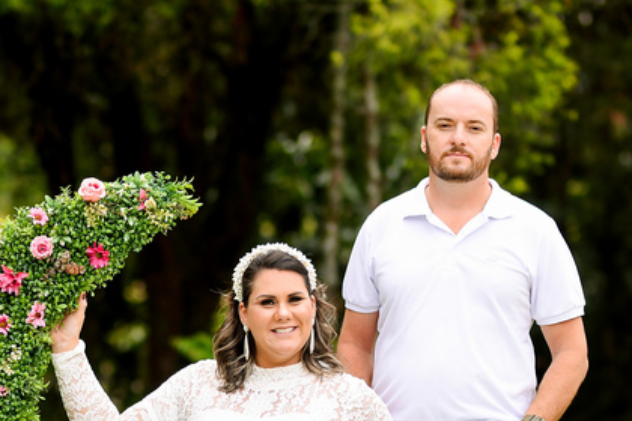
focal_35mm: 243
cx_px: 116
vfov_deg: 5.6
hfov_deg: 8.5
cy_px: 413
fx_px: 4266
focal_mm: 85
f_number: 1.6
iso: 100
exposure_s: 1/1600
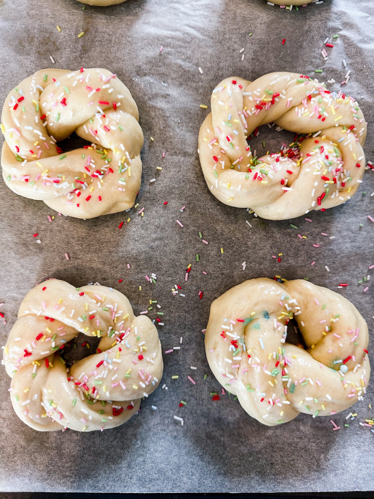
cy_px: 250
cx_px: 187
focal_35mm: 24
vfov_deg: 71.6
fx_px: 346
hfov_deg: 56.8
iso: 160
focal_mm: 6.86
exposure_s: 1/50
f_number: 1.8
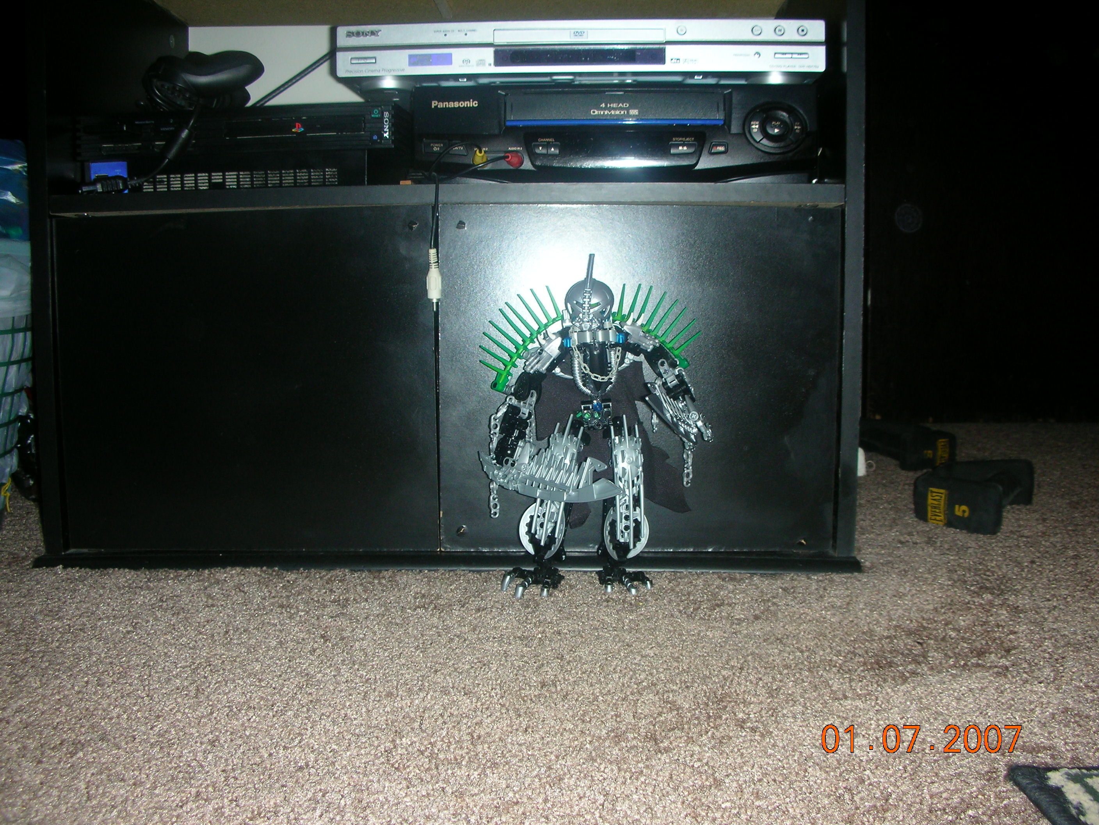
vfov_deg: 40.7
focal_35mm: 35
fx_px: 1111
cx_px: 550
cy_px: 412
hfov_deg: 52.6
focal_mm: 5.8
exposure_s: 1/60.1
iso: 50
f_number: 3
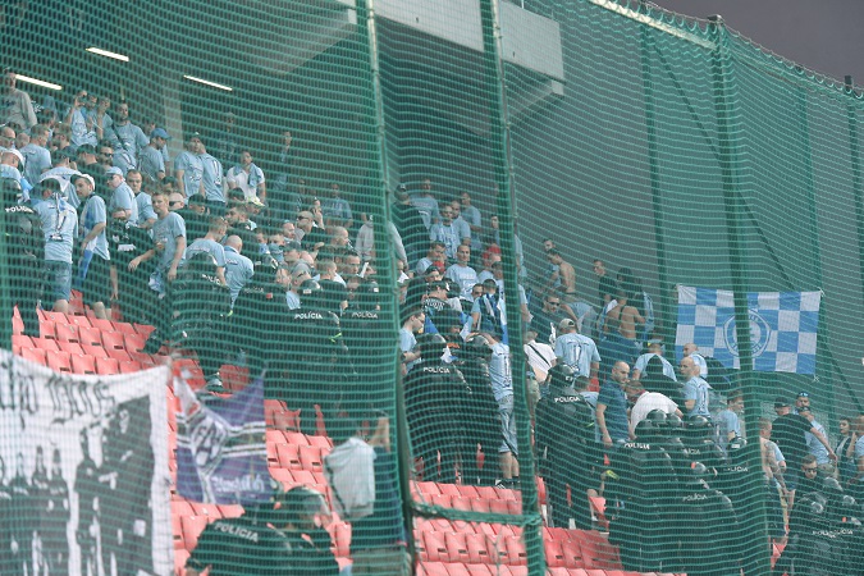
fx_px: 4320
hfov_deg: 11.4
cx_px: 432
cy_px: 288
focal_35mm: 180
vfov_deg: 7.6
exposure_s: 1/500
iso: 800
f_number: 4
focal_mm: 180
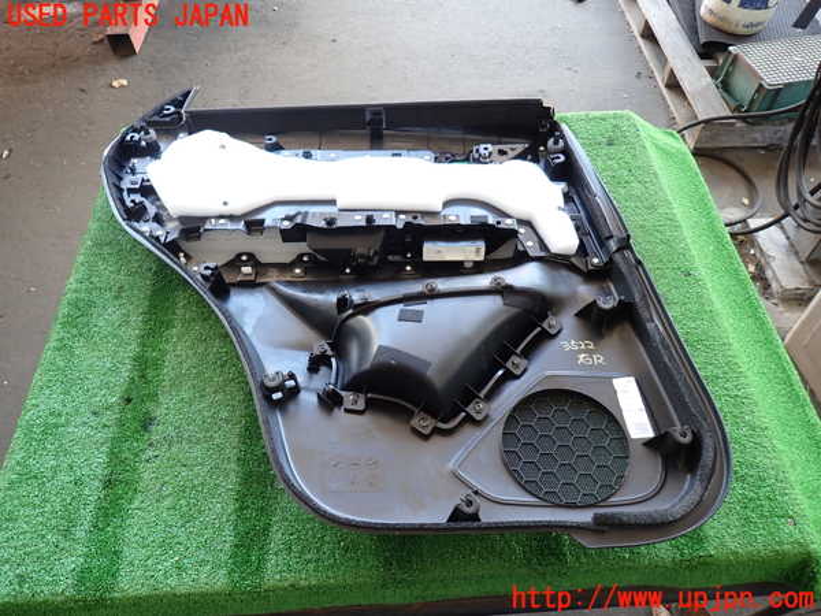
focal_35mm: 25
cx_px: 410
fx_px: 593
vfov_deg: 54.9
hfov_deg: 69.4
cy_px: 308
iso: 200
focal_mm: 4.5
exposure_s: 1/50
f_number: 2
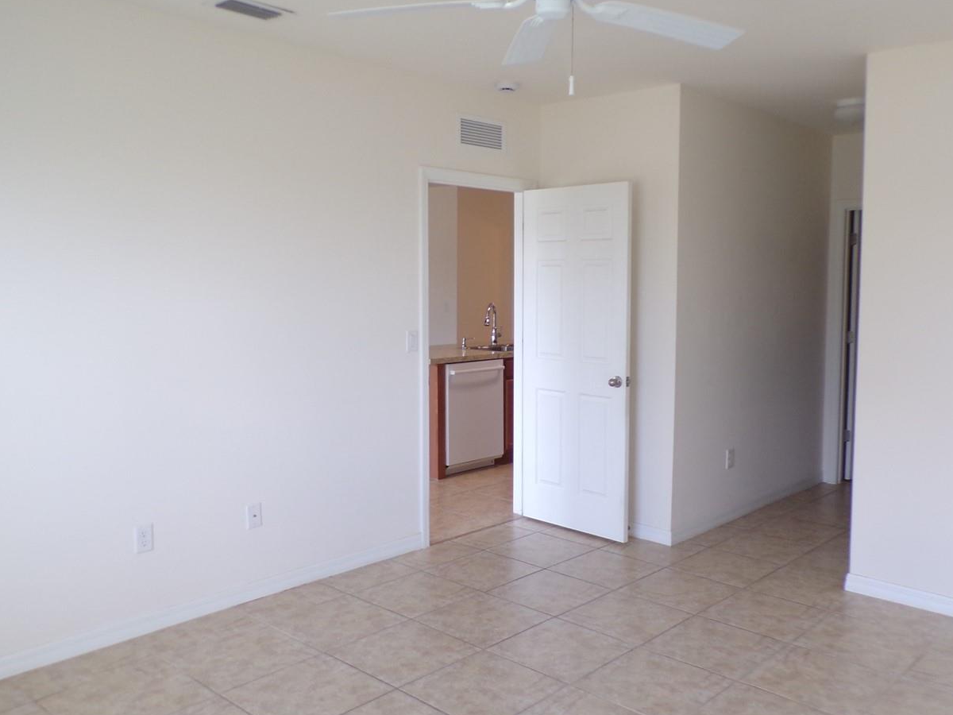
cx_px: 545
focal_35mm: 32
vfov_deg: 44.1
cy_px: 319
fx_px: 881
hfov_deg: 56.6
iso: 100
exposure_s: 1/38
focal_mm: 4.3
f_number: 3
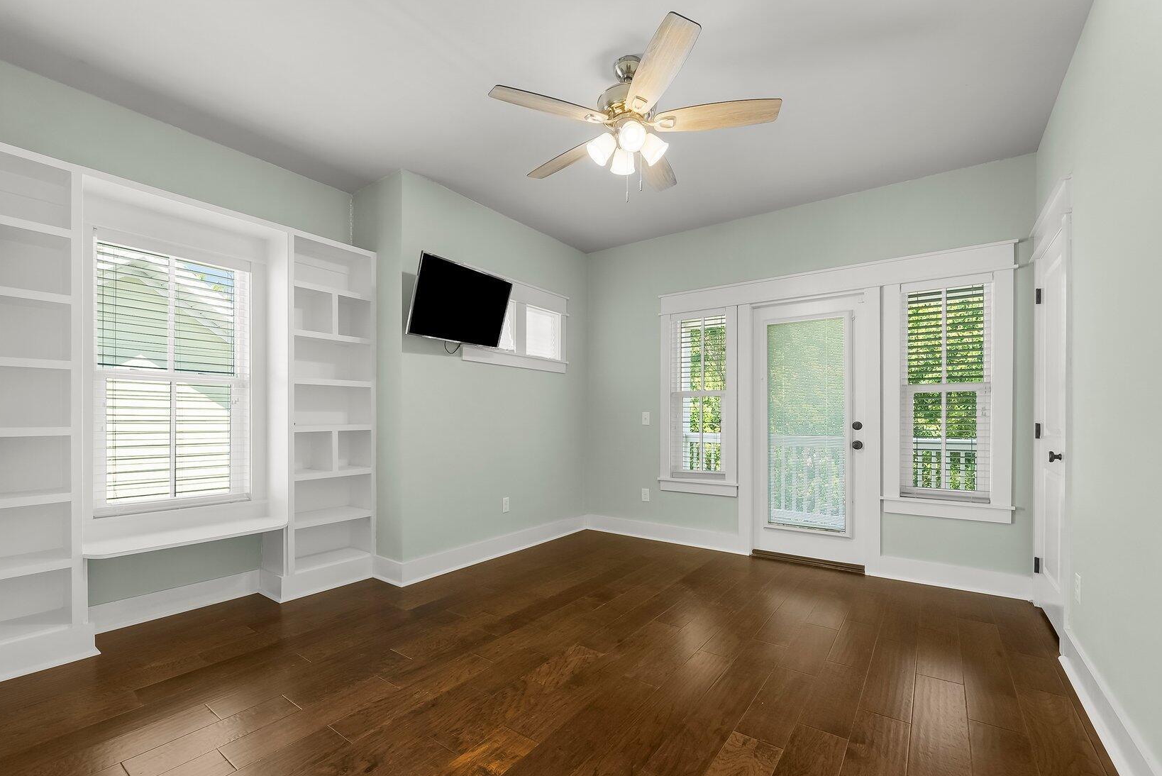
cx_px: 551
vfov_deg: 77.3
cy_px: 416
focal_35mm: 15
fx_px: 484
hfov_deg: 100.3
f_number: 8
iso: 400
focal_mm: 12
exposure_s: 1/5
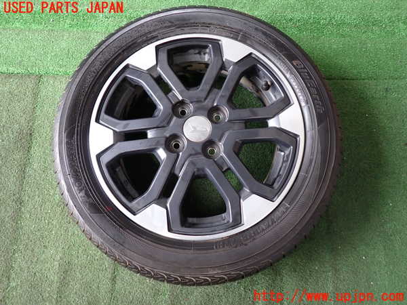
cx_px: 204
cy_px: 152
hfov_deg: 69.4
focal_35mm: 25
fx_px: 294
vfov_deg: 54.9
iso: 200
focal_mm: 4.5
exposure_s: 1/50
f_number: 2
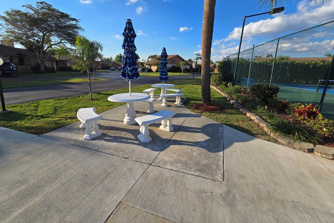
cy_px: 98
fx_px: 130
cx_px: 171
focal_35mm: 14
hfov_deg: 104.2
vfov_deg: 80.9
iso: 50
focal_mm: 2.2
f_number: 2.2
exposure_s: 1/2032
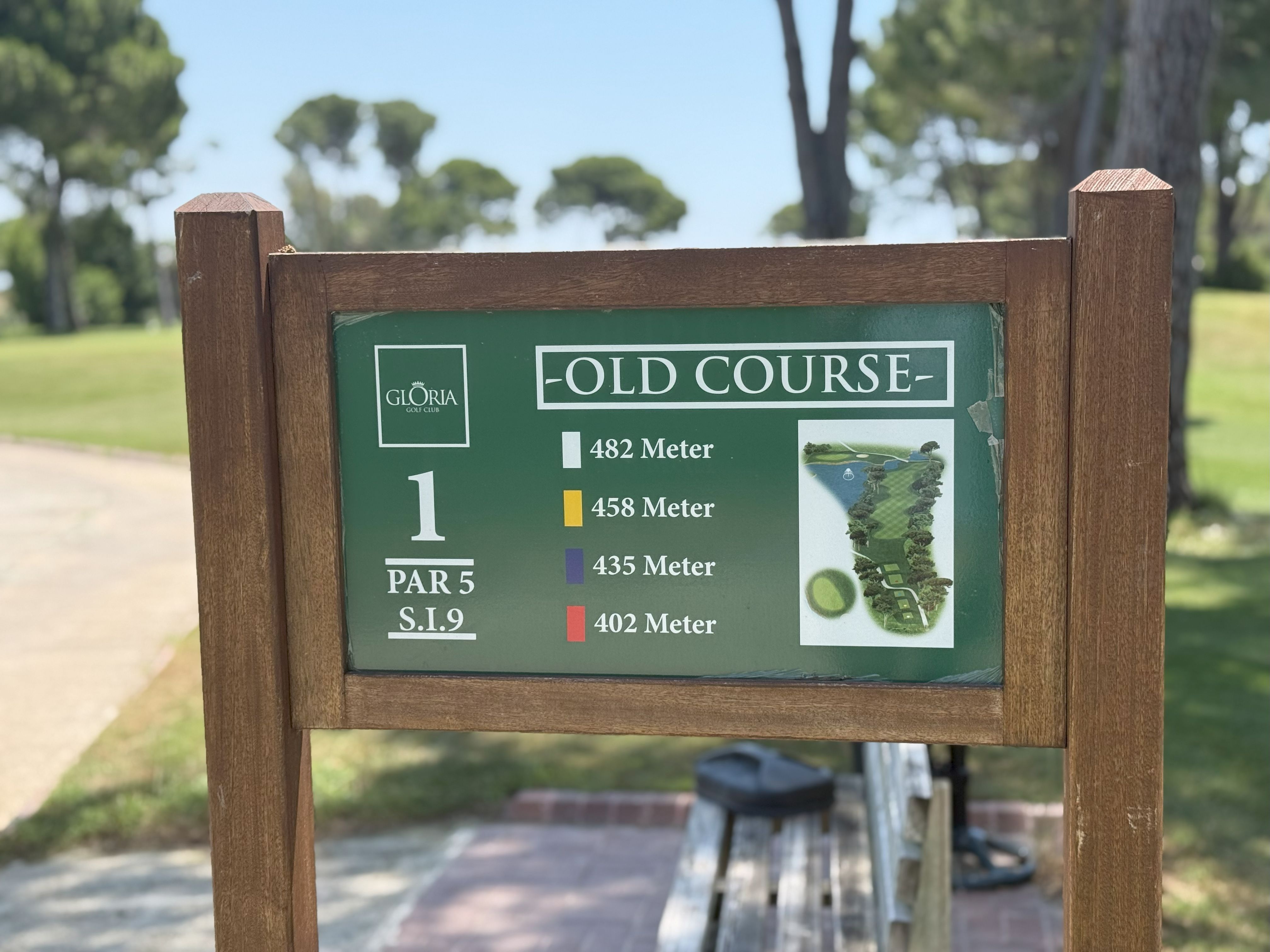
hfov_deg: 39.7
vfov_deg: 30.3
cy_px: 476
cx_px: 635
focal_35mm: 48
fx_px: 1761
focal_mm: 6.76
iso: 100
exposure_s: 1/2494
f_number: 1.78
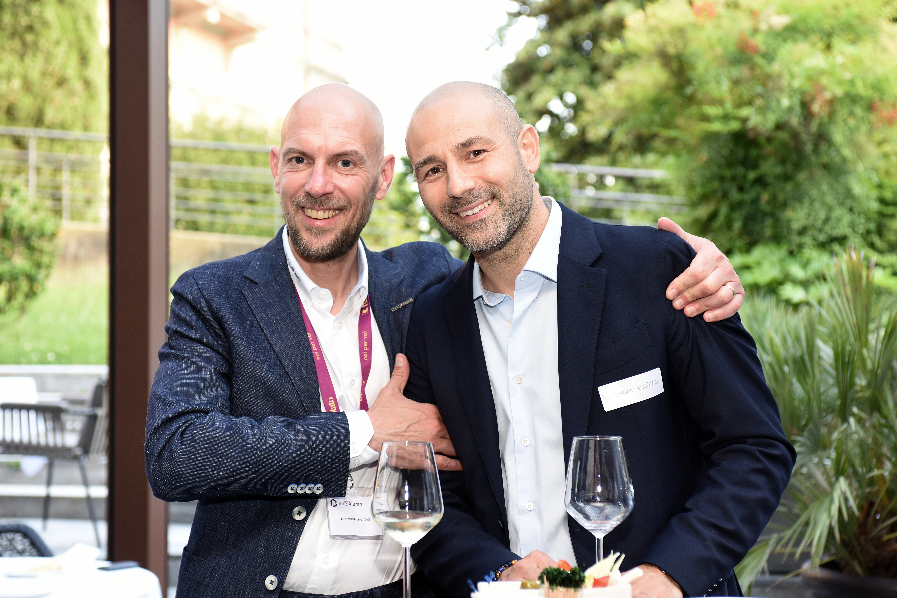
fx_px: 1545
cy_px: 299
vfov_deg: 21.9
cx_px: 448
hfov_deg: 32.4
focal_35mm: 62
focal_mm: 62
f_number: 4.5
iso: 500
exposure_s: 1/80
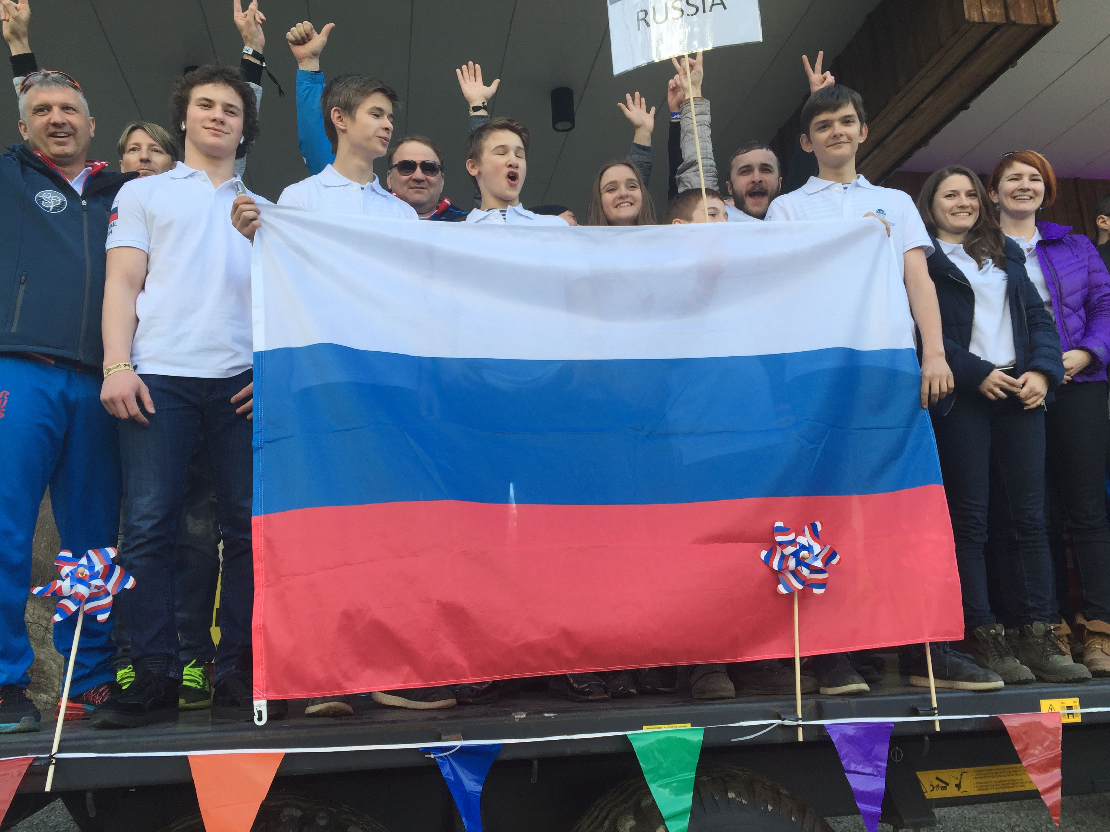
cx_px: 555
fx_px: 930
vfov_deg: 48.2
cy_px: 416
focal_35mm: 29
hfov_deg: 61.7
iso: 32
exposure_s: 1/162
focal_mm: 4.15
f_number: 2.2
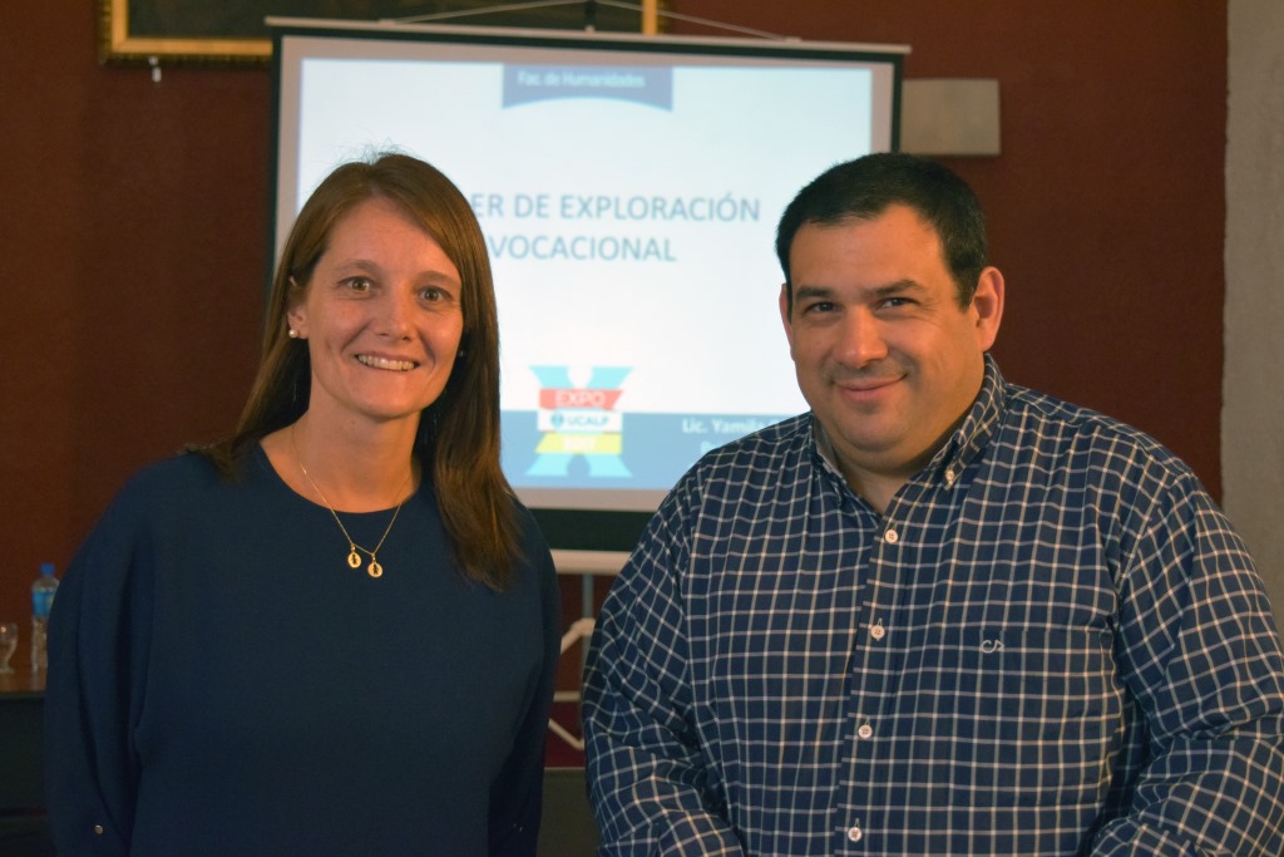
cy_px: 428
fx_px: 2140
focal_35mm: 60
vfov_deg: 22.6
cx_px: 642
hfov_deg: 33.4
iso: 2800
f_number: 5
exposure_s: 1/60
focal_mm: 40
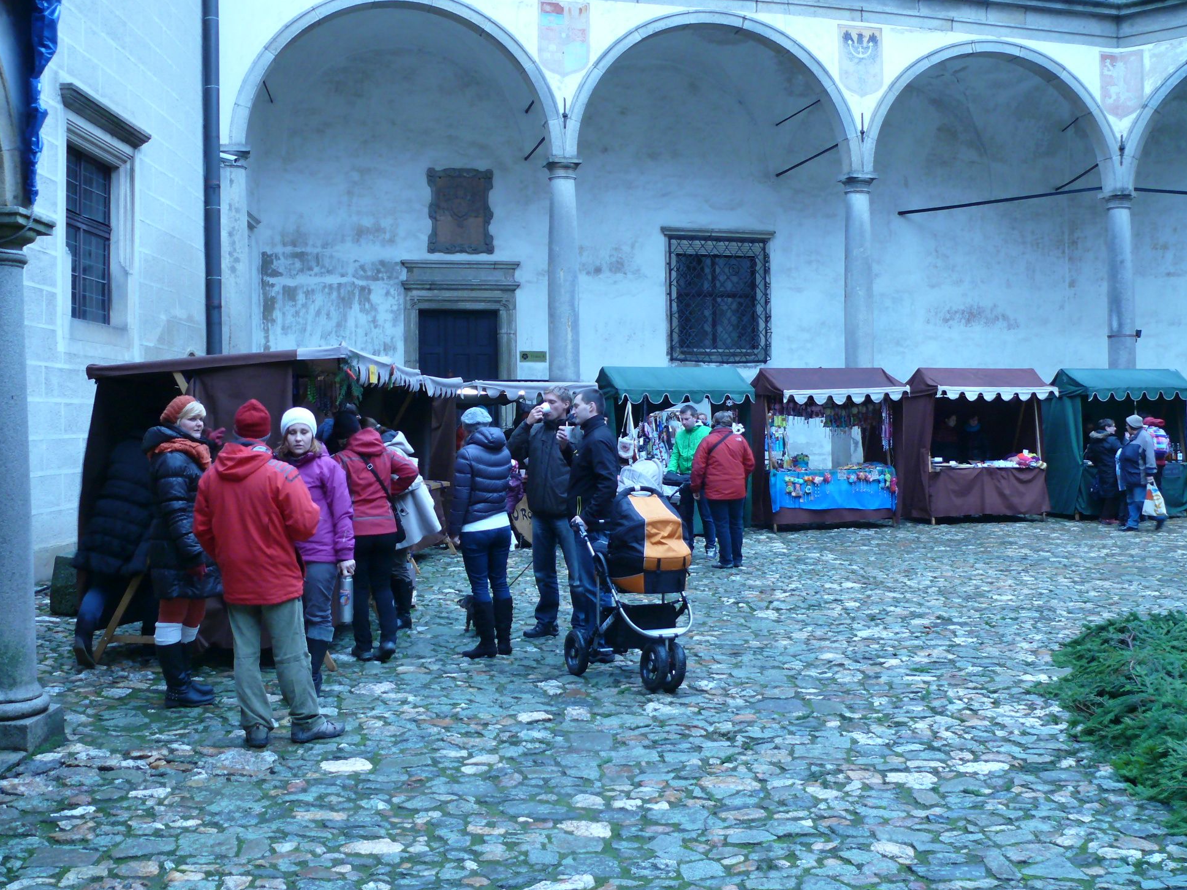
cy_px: 436
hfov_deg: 50.1
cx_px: 585
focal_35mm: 37
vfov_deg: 38.7
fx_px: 1269
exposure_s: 1/20
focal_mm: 7.4
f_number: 2.8
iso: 200
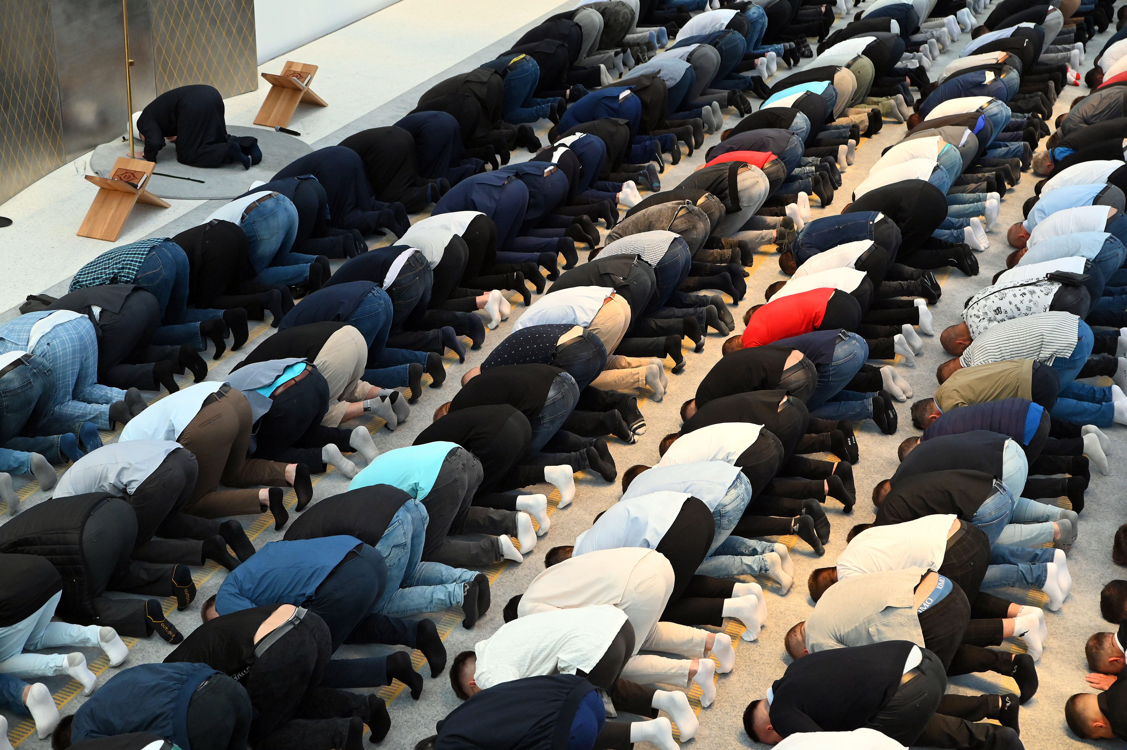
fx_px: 1814
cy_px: 375
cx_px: 564
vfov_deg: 23.3
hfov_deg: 34.5
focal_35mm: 58
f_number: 3.5
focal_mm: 58
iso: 4000
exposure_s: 1/60
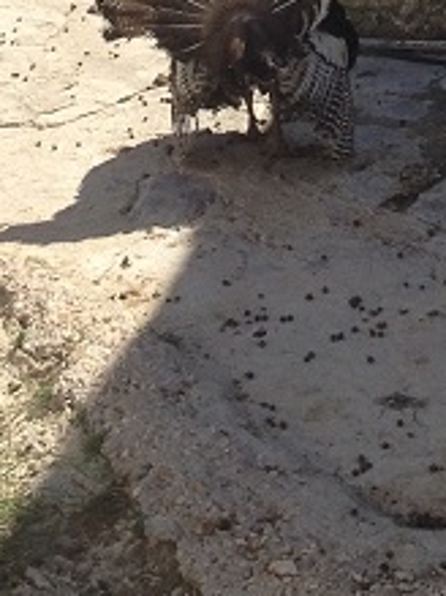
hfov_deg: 9.2
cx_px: 441
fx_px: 2751
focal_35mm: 160
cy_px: -444
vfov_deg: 11.5
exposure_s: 1/1104
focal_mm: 4.28
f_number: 2.4
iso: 50
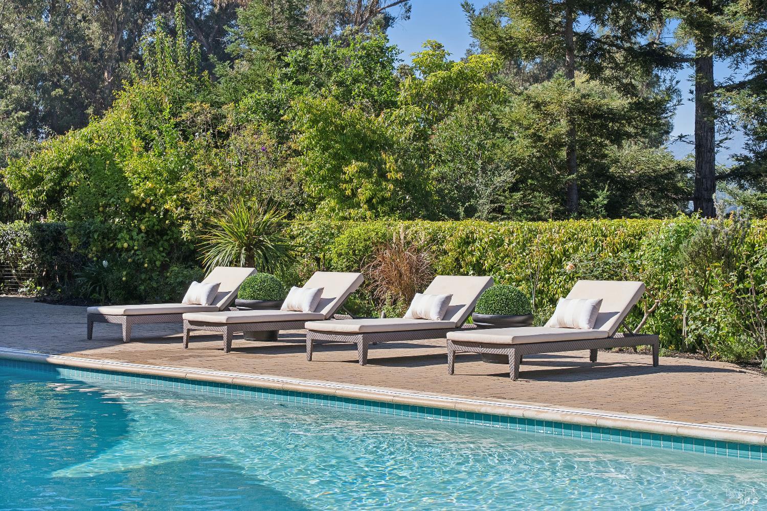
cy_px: 256
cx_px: 384
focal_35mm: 70
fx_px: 1491
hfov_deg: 28.8
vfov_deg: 19.5
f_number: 9
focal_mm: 70
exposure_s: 1/800
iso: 640
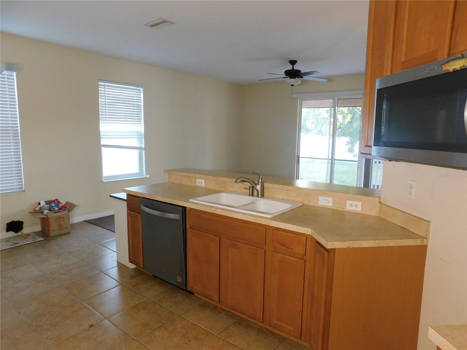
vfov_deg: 58.9
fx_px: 310
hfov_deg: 73.9
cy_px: 175
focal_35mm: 23
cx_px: 234
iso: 400
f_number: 3
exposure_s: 1/20
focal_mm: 4
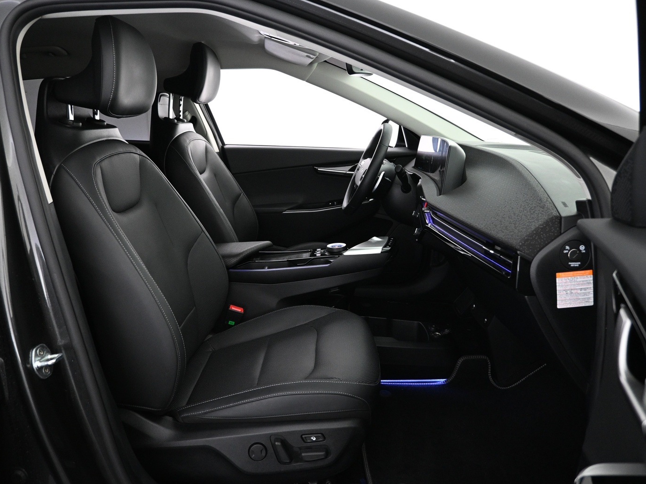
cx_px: 306
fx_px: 504
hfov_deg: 65.3
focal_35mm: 27
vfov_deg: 51.3
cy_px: 234
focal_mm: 16
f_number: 3.5
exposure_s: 1/30
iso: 1600
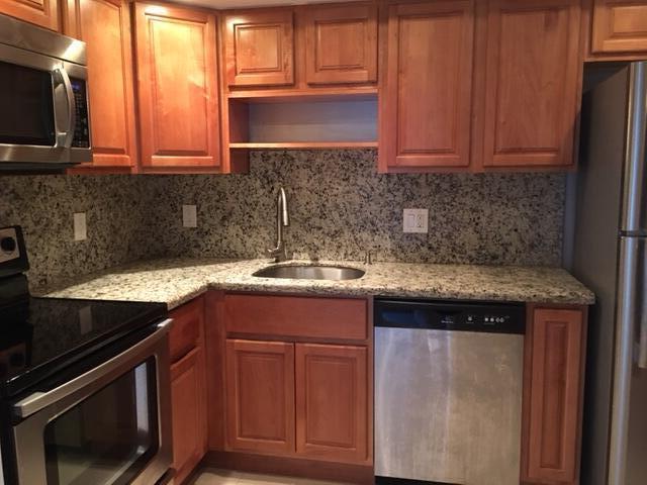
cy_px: 242
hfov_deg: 61.7
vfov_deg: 48.2
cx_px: 324
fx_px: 542
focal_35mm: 29
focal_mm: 4.15
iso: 50
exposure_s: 1/4
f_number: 2.2
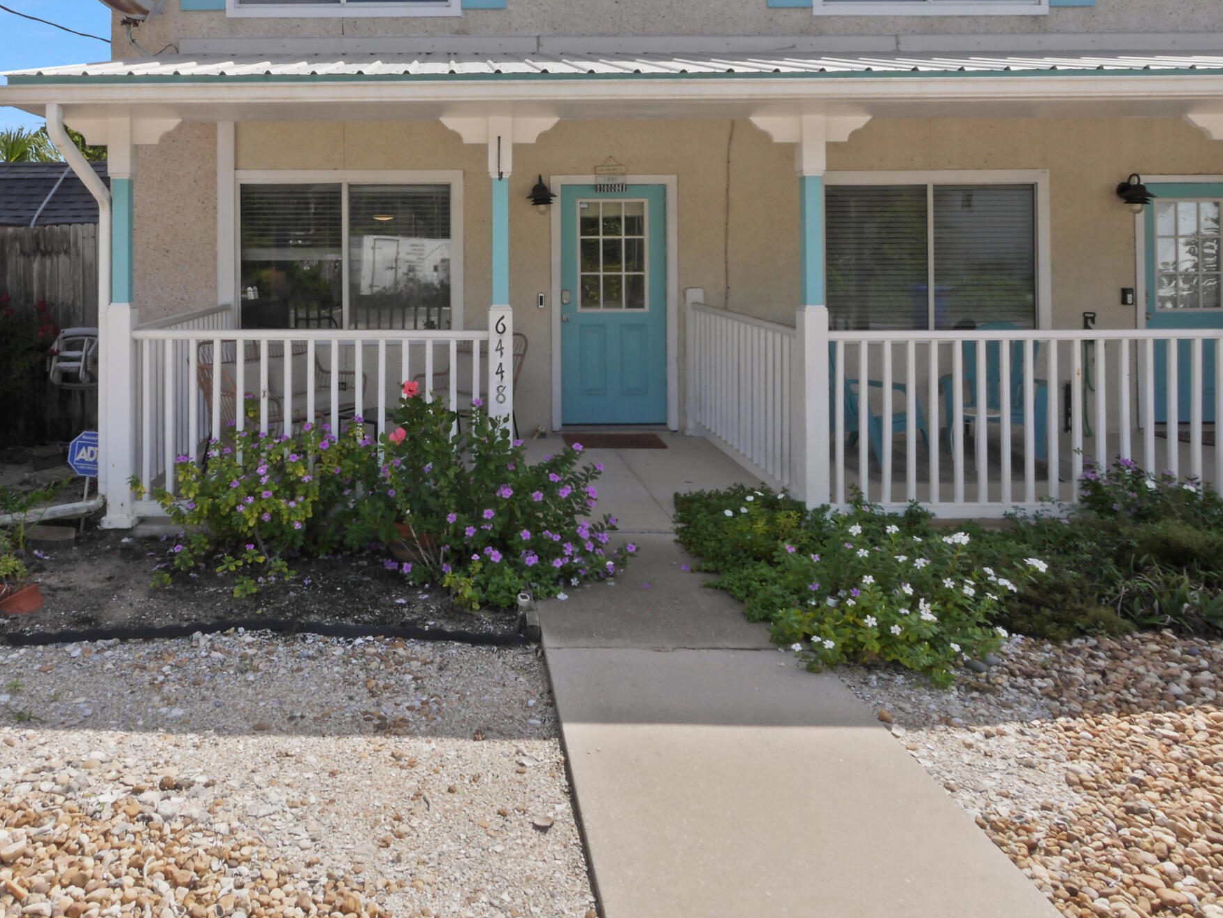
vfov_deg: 54.9
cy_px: 265
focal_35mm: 24
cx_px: 444
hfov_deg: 70.2
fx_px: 848
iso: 400
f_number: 16
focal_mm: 7
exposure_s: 1/80
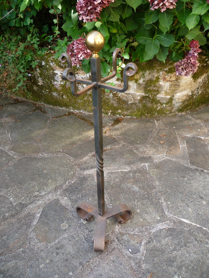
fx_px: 242
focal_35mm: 30
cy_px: 139
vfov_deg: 60.0
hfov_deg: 46.8
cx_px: 104
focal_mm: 5.2
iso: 100
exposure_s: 1/50
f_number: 3.3
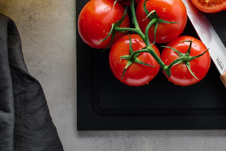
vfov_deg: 16.6
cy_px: 61
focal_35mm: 82
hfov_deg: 24.4
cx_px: 176
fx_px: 515
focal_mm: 50
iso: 100
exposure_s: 1/250
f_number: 16
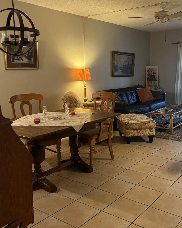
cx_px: 110
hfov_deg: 39.0
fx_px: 256
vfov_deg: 47.8
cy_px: 99
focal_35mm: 38
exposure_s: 1/60
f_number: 1.5
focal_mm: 5.7
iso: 400
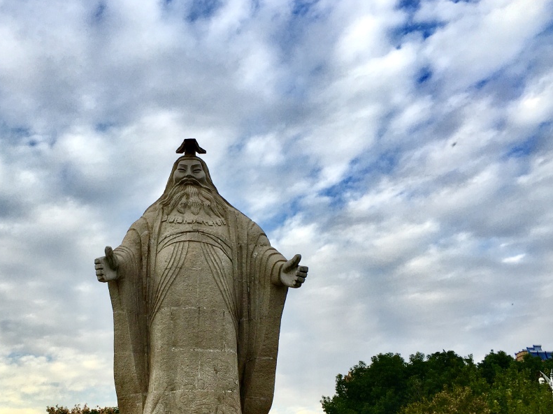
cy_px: 279
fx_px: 703
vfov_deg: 32.6
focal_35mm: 44
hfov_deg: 42.3
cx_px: 175
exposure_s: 1/334
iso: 25
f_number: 2.2
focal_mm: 4.15
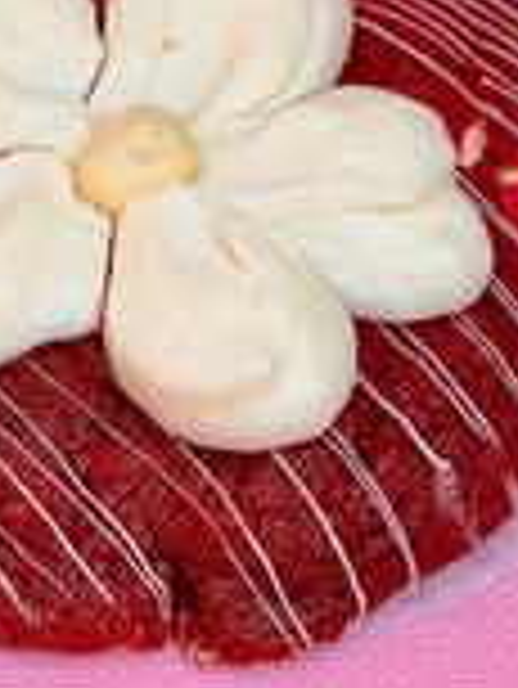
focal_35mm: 134
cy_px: 155
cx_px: 126
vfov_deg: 14.6
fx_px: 2670
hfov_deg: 11.1
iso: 64
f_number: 1.78
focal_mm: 6.76
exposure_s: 1/980
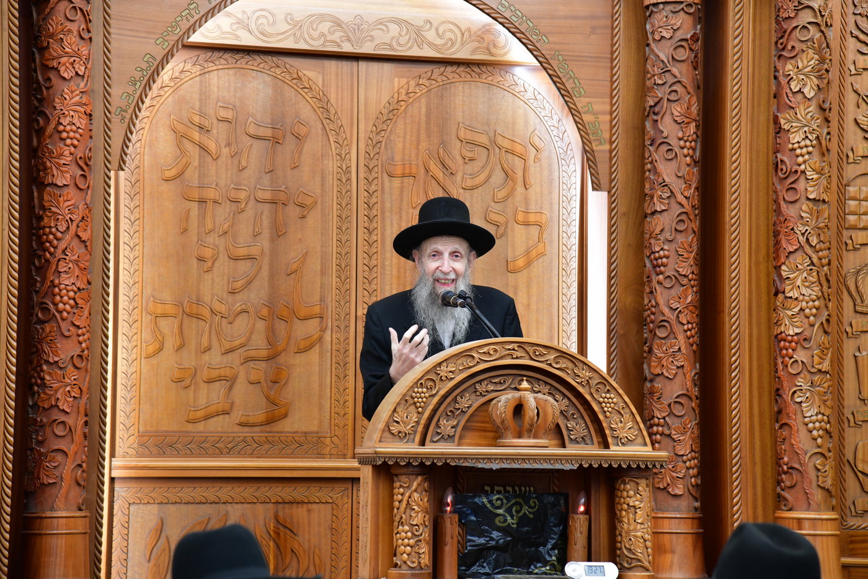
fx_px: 2531
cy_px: 290
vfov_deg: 13.0
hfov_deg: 19.5
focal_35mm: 105
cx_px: 434
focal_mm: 105
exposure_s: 1/100
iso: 1600
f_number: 5.6
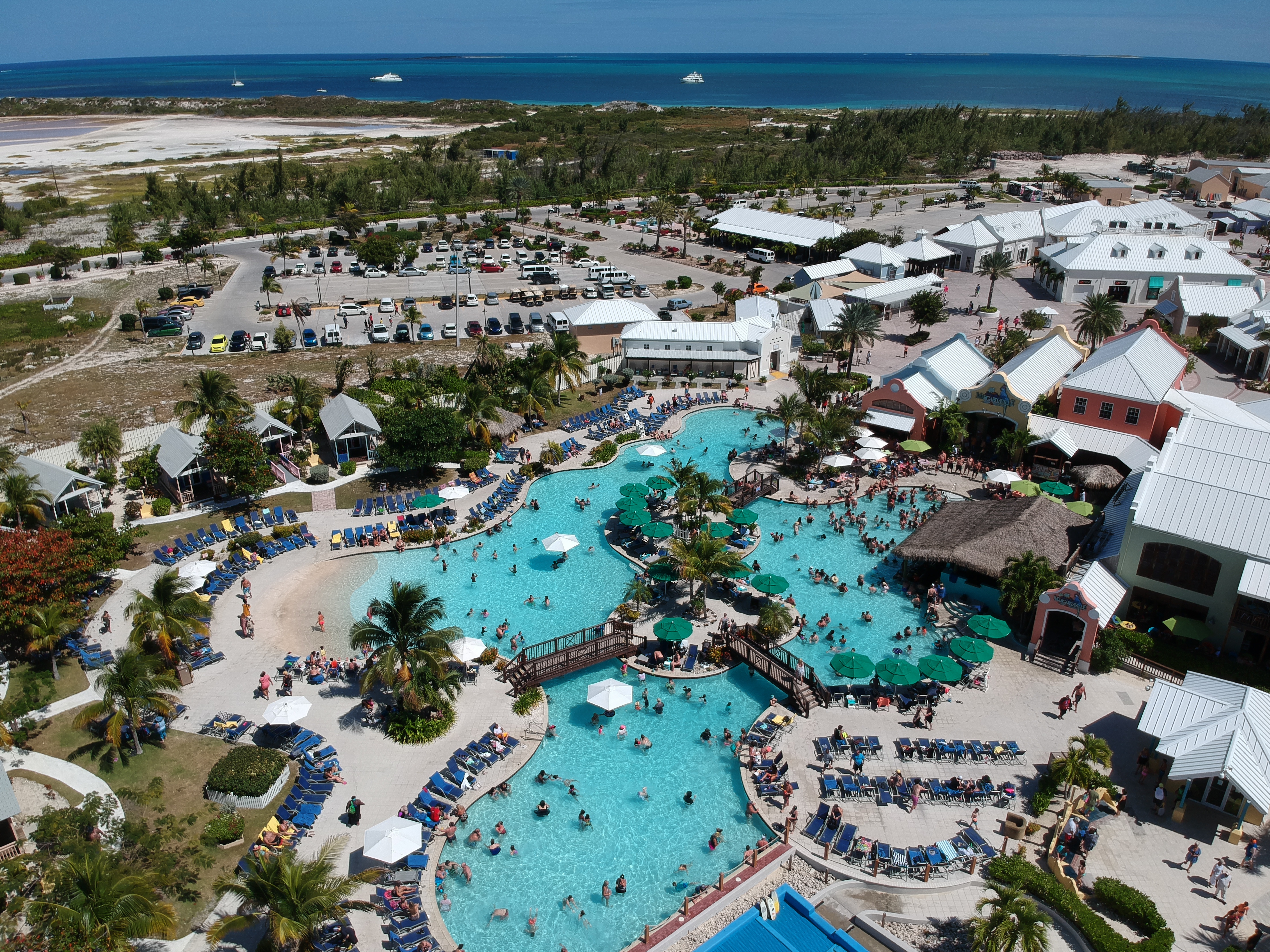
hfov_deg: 69.4
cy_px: 476
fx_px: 917
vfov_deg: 54.9
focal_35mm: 25
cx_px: 635
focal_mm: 4.49
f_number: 2.6
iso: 101
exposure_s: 1/2500
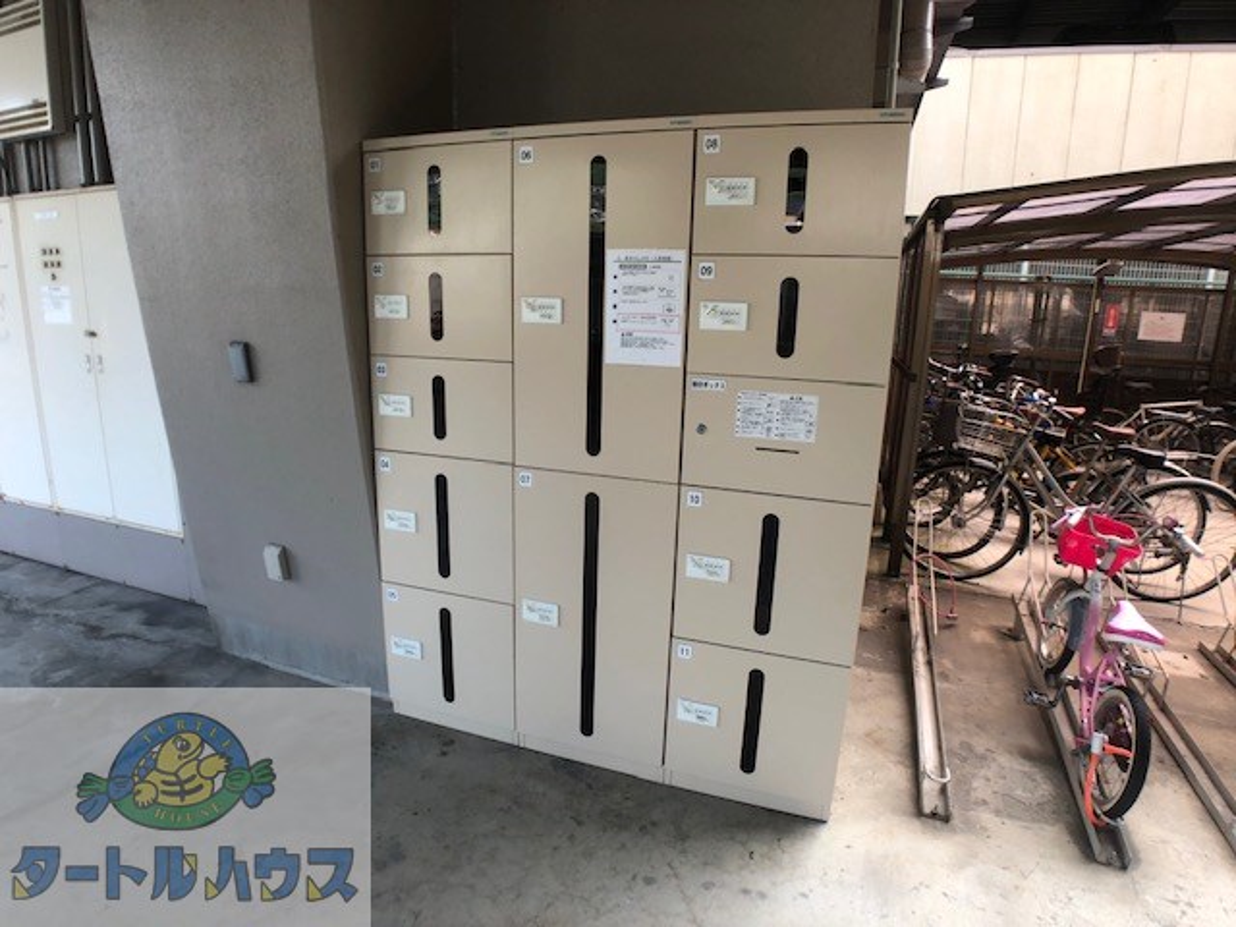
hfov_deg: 63.4
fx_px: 1000
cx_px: 618
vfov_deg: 49.7
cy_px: 464
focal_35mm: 28
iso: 64
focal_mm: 4
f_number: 1.8
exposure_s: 1/120
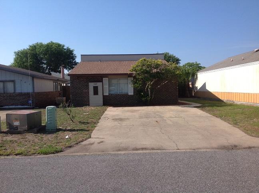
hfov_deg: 52.7
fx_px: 261
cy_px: 96
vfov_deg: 40.6
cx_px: 130
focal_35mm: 35
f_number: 2.4
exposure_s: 1/1513
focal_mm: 4.28
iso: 50
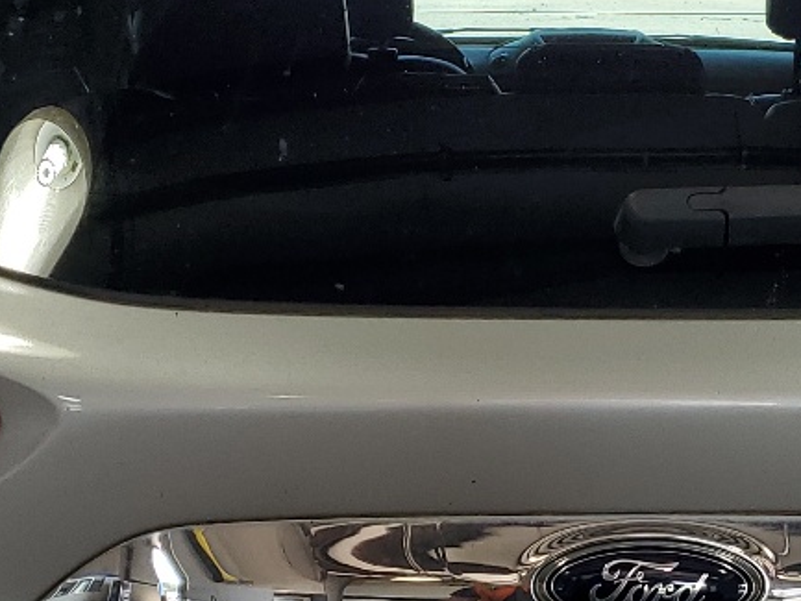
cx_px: 644
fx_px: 2222
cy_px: 531
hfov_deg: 20.2
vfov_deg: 15.3
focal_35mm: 96
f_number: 1.5
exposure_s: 1/192
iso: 50
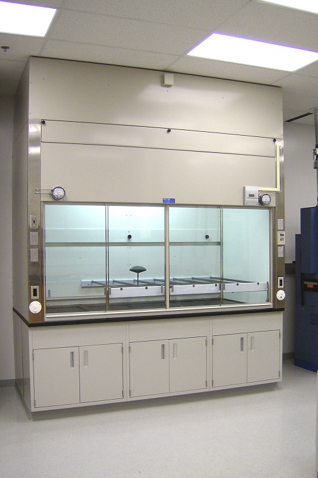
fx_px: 504
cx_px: 174
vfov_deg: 50.7
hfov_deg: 35.0
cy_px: 237
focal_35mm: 38
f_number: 2.8
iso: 100
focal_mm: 6
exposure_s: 1/79.3
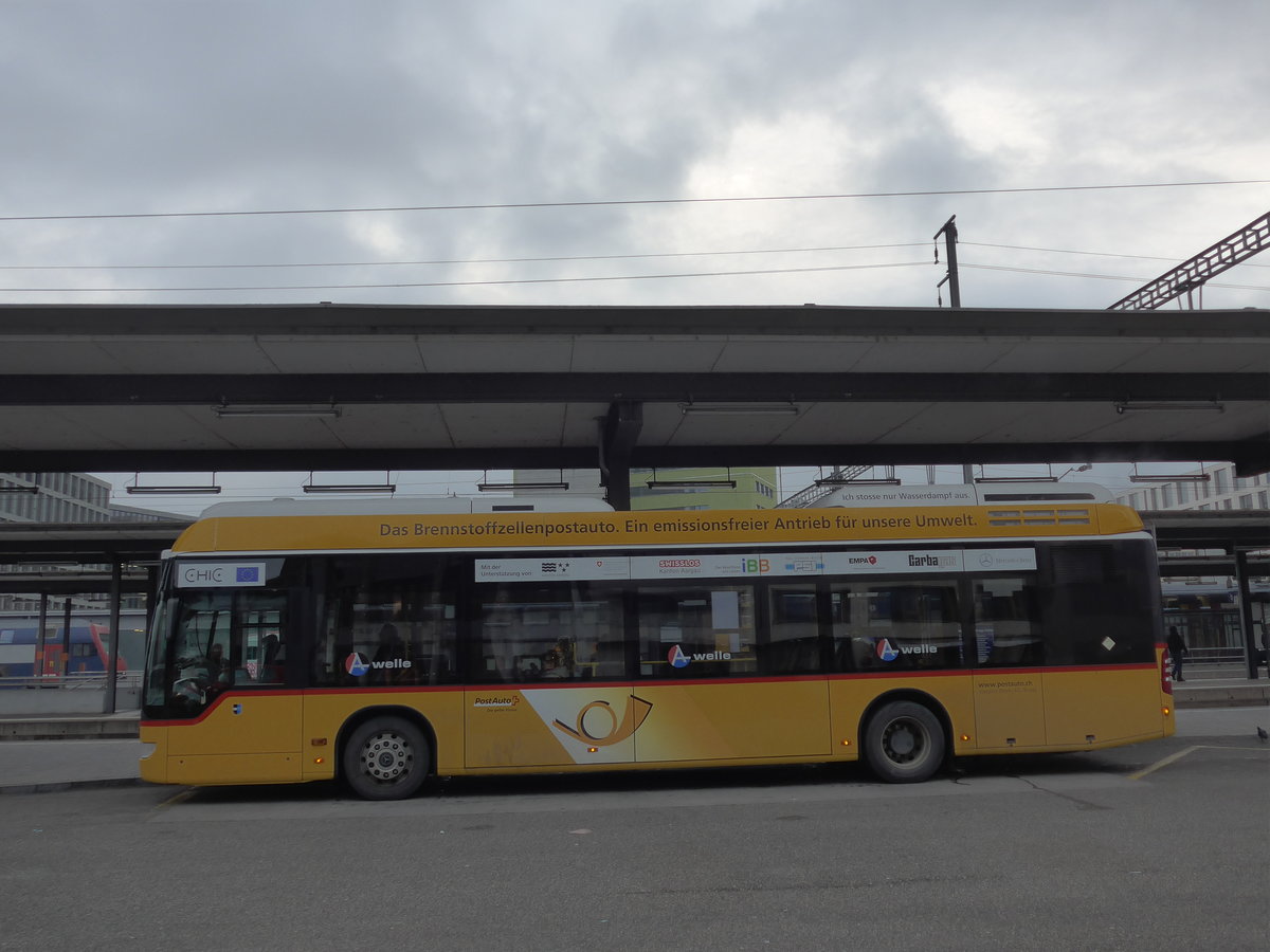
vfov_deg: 48.2
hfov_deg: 61.7
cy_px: 476
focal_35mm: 29
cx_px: 635
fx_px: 1064
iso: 160
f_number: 2
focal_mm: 6
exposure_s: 1/640
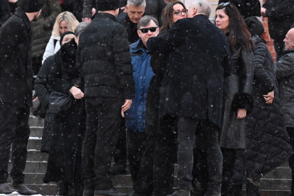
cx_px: 139
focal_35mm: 276
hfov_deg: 7.5
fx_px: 2253
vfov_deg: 5.0
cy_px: 83
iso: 8000
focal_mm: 170
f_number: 4
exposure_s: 1/320
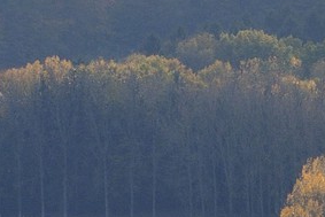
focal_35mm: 1131
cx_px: 804
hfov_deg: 1.8
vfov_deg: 1.2
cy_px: 153
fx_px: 10215
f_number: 7.1
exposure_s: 1/800
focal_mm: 200
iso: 400
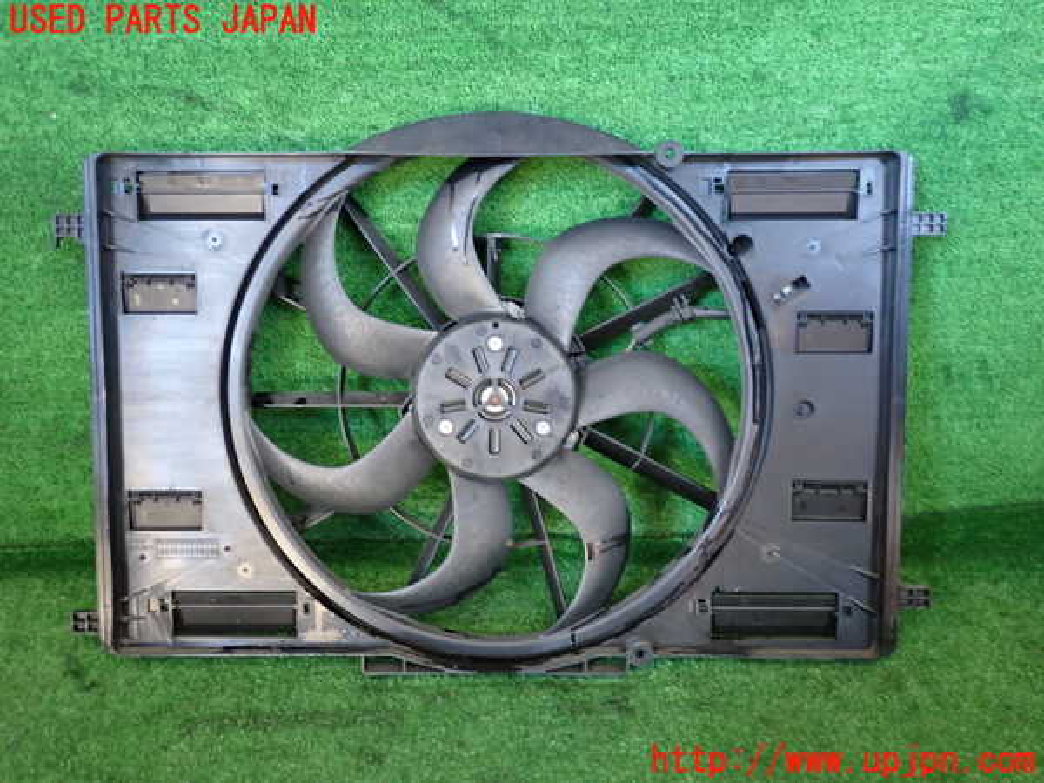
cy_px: 392
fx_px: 905
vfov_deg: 46.8
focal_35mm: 30
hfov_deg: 60.0
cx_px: 522
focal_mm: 5.4
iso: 400
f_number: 2.3
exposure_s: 1/30
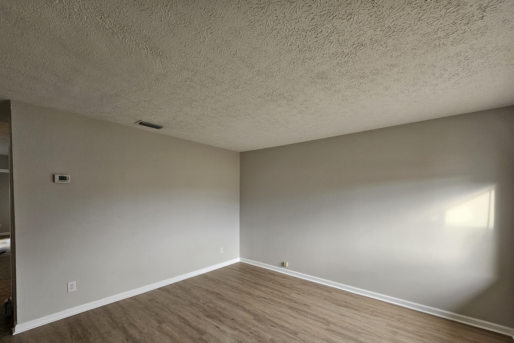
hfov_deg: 104.2
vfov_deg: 80.6
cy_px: 199
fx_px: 200
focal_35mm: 14
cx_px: 253
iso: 80
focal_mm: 2.2
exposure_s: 1/60
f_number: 2.2
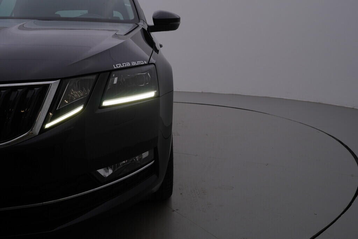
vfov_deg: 36.9
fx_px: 358
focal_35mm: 36
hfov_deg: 53.1
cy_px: 120
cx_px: 179
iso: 125
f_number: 5.6
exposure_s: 1/160
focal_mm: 24
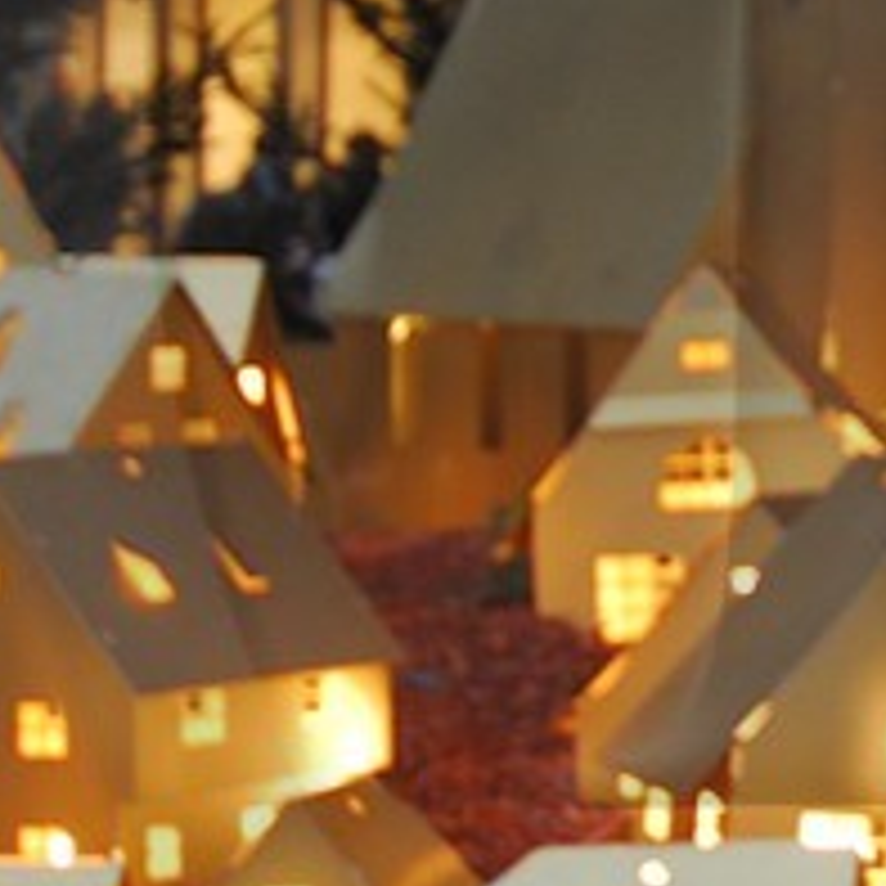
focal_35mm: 228
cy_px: 76
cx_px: 1794
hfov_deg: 7.4
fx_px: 6602
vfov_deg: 7.7
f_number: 4.5
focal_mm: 22
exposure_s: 1/10
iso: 100
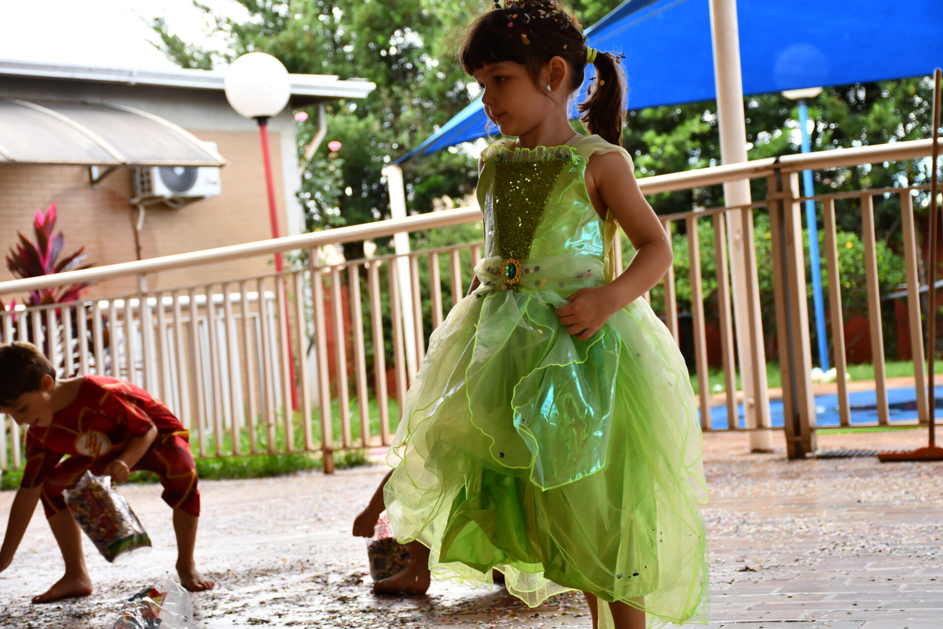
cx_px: 472
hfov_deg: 27.0
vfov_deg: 18.2
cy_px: 314
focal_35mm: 75
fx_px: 1964
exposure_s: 1/250
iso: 560
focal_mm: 50
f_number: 4.8
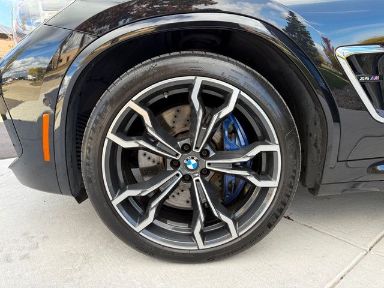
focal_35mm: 24
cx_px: 192
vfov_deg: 56.8
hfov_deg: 71.6
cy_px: 144
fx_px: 266
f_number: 1.78
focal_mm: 6.76
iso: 80
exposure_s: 1/440
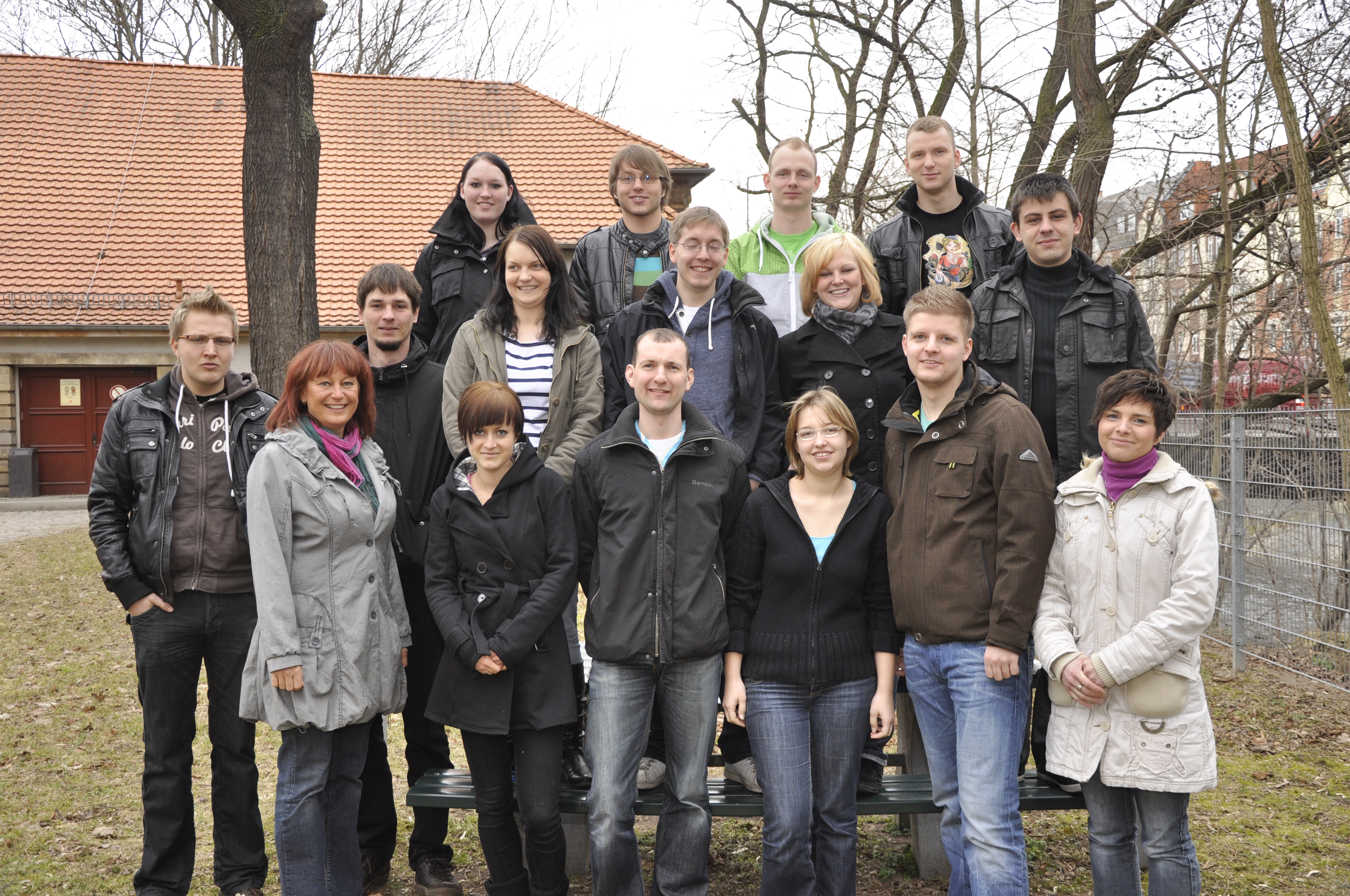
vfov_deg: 35.4
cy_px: 448
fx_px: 1405
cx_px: 675
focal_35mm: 38
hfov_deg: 51.3
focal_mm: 25
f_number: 5
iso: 400
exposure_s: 1/60
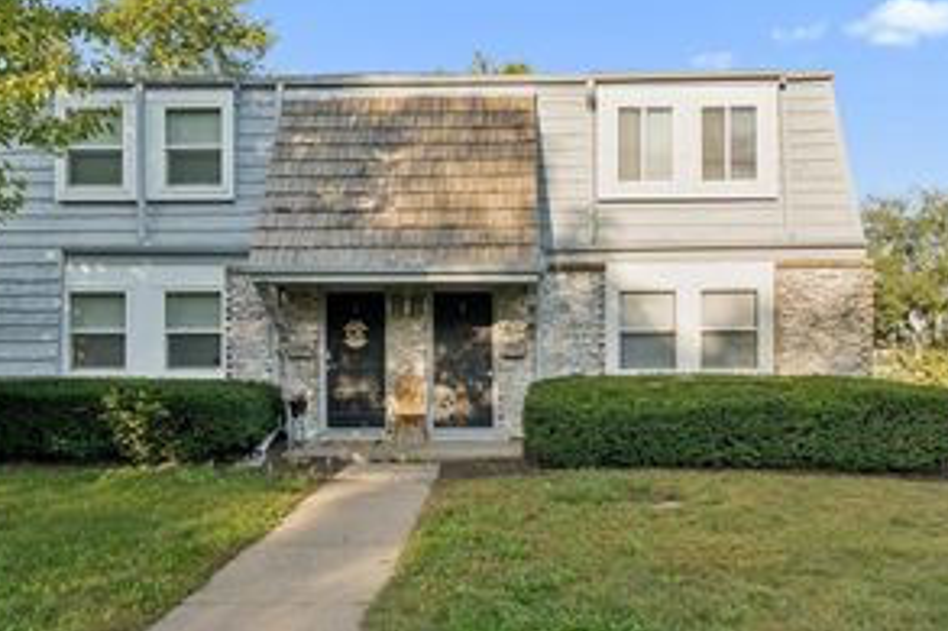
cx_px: 505
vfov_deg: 44.9
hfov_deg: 63.6
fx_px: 763
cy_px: 345
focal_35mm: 29
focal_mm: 17
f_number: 8
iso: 200
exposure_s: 1/200
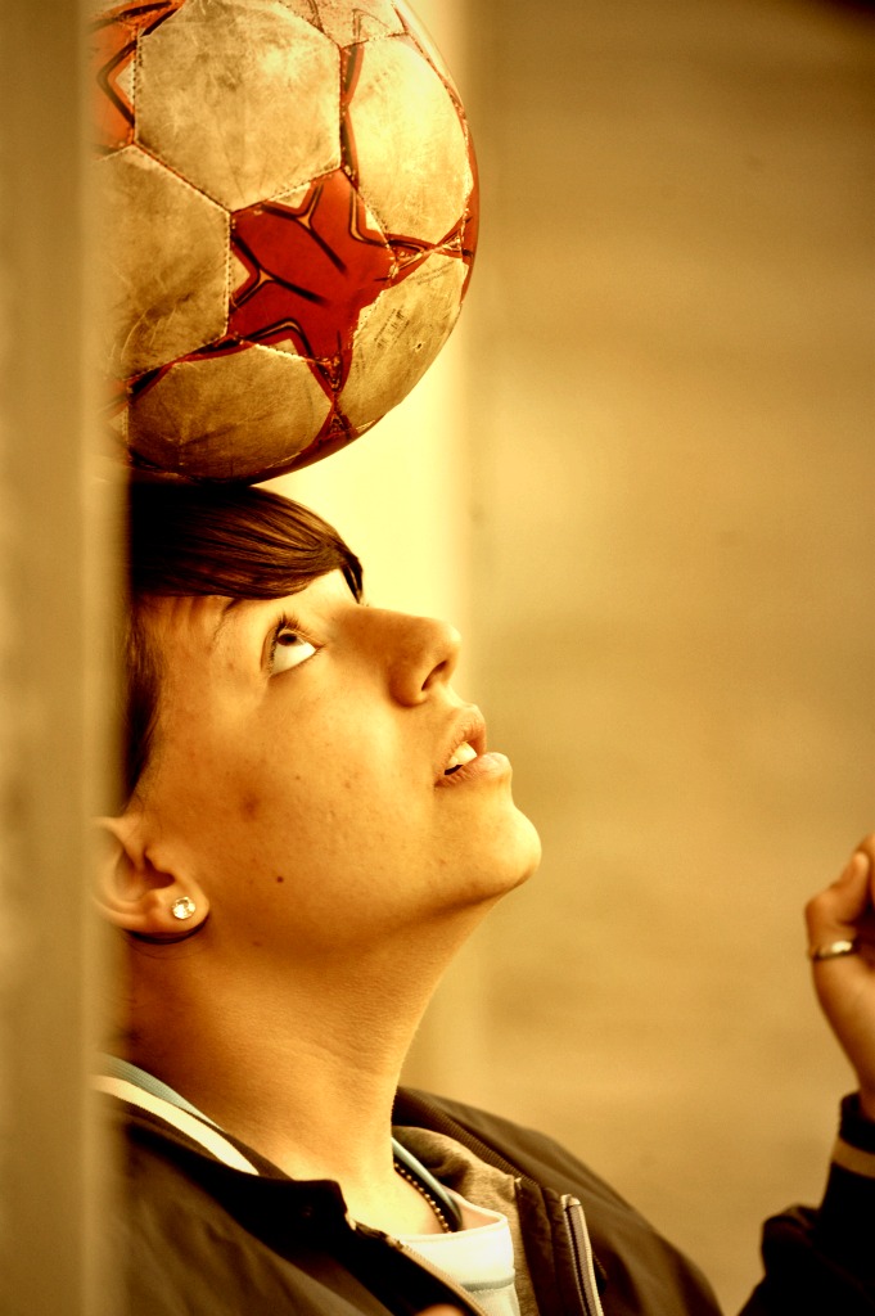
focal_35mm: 200
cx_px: 438
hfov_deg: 6.9
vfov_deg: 10.3
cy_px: 658
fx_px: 7303
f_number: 5
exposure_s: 1/500
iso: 1250
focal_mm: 200
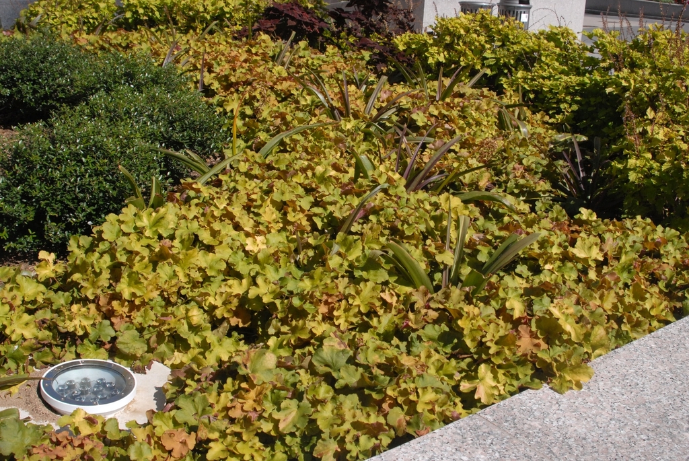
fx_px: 805
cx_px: 344
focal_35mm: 42
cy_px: 230
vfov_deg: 32.0
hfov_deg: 46.4
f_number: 11
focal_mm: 28
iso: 400
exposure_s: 1/500
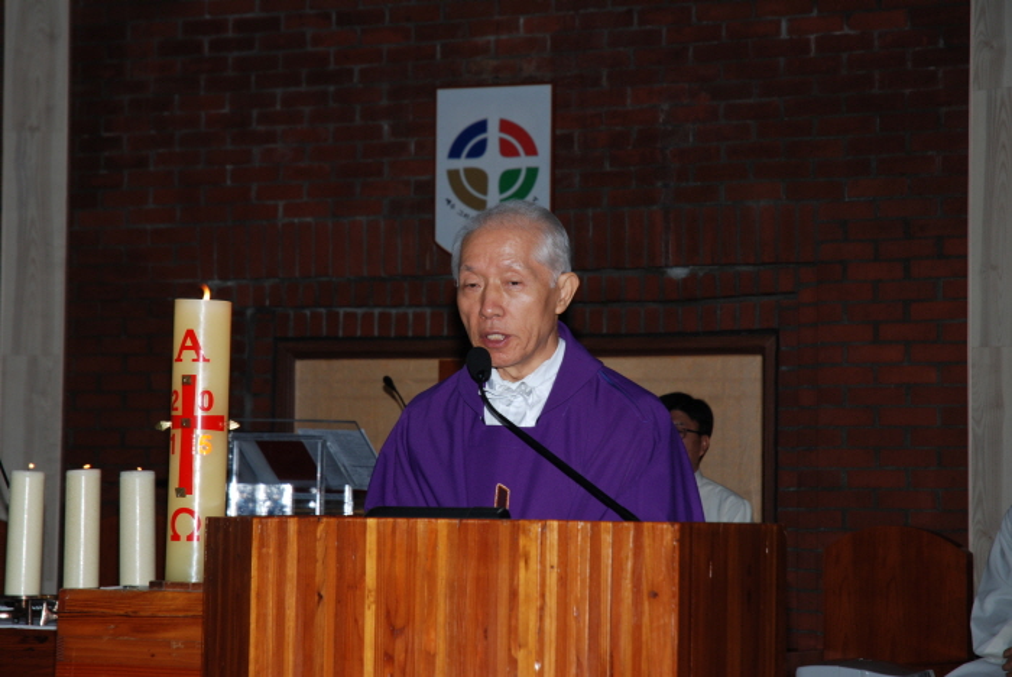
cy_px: 338
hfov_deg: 19.4
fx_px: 2954
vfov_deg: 13.1
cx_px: 506
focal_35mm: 105
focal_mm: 70
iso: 200
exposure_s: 1/60
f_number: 7.1
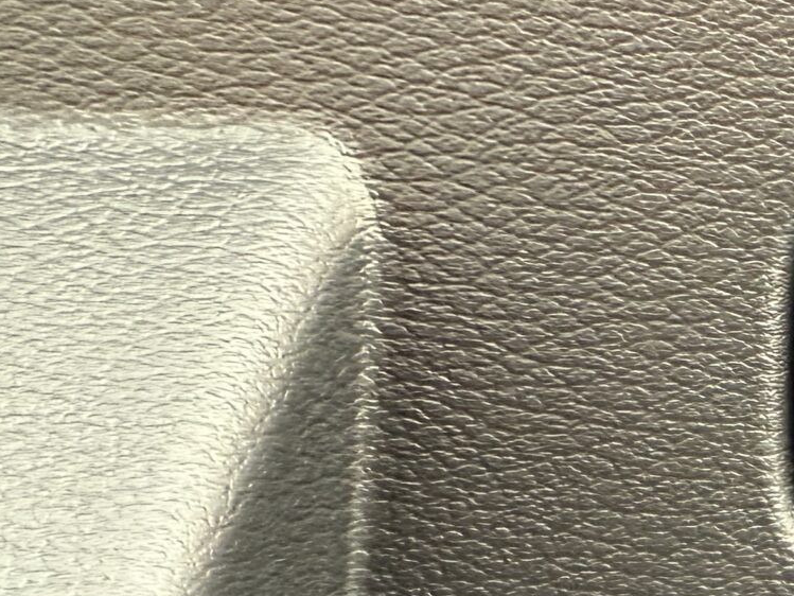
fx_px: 1881
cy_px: 367
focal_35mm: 82
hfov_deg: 20.7
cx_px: 1150
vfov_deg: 18.0
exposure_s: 1/60
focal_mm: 2.22
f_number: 2.2
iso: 500
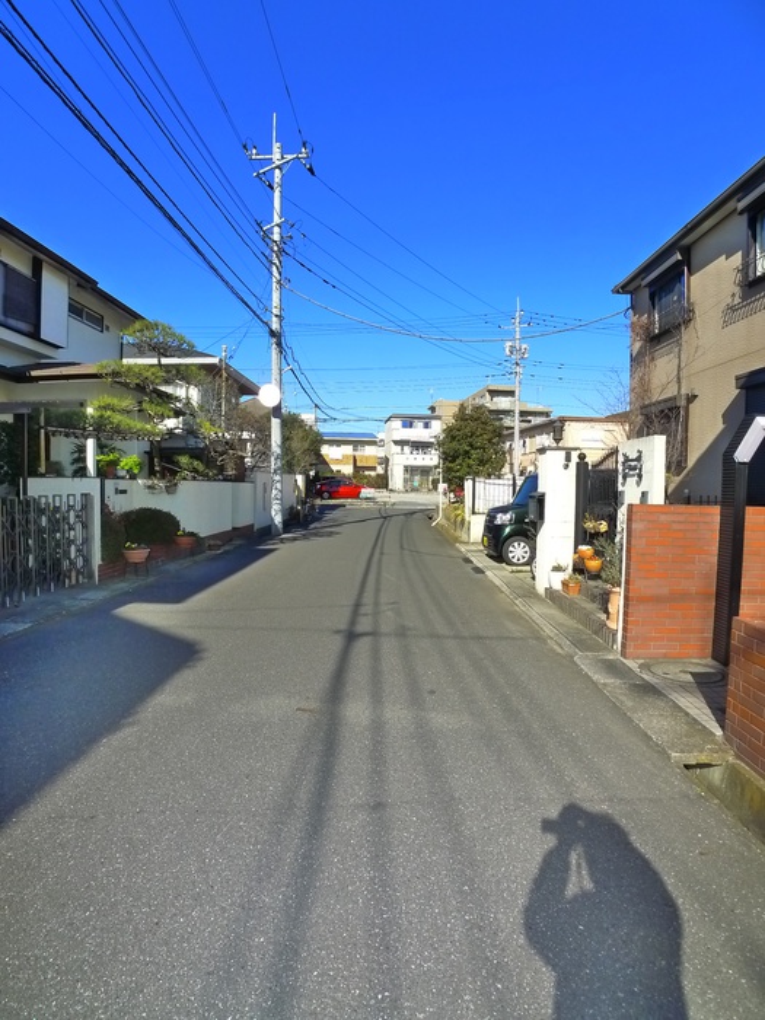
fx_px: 707
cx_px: 382
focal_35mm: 24
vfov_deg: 71.6
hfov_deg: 56.8
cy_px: 510
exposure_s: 1/640
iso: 400
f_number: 4
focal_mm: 5.1
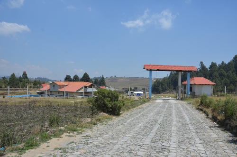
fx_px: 217
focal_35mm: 33
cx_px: 118
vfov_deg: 39.8
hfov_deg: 57.3
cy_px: 78
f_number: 9
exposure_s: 1/320
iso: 100
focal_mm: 22
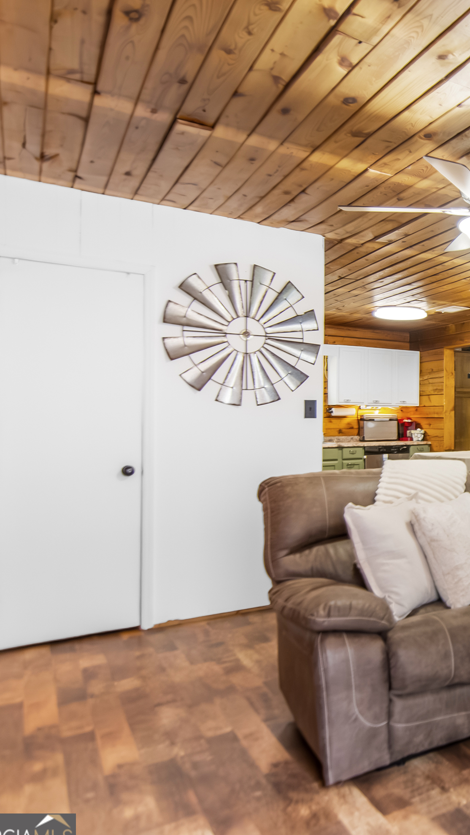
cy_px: 425
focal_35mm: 27
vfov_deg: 70.2
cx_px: 595
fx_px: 594
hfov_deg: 33.2
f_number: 2.8
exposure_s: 1/60
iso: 800
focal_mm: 11
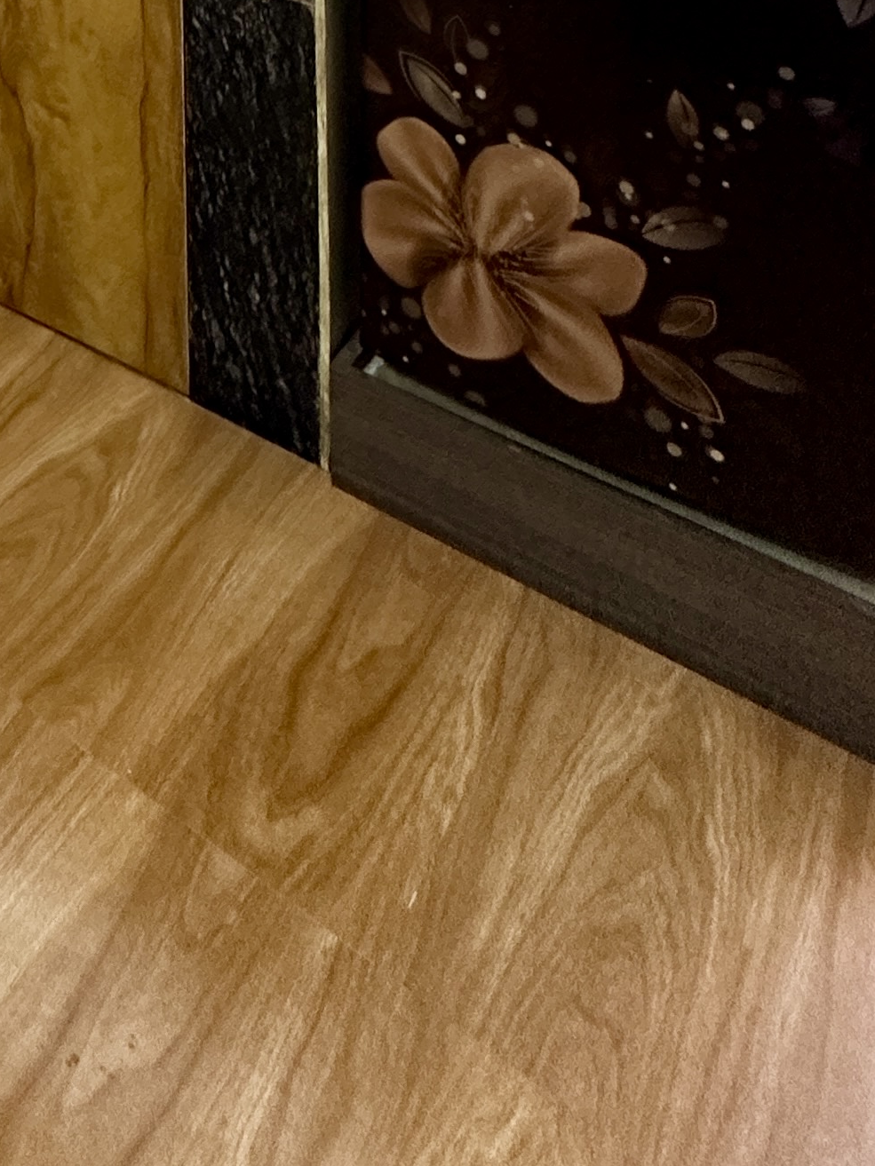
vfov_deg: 28.0
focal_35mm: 43
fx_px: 1449
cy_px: -609
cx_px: -453
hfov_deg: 25.1
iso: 320
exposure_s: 1/82
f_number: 2.2
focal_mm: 2.22
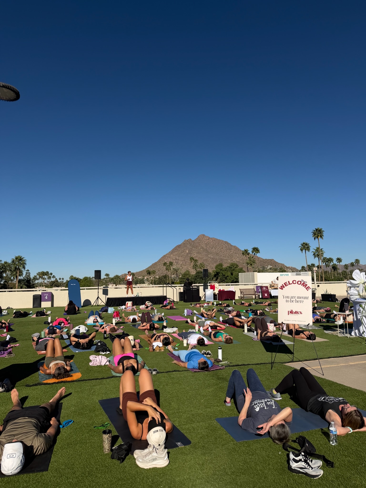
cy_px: 244
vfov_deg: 71.6
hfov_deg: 56.8
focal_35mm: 24
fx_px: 338
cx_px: 183
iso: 80
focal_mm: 6.76
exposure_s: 1/8130
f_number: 1.78
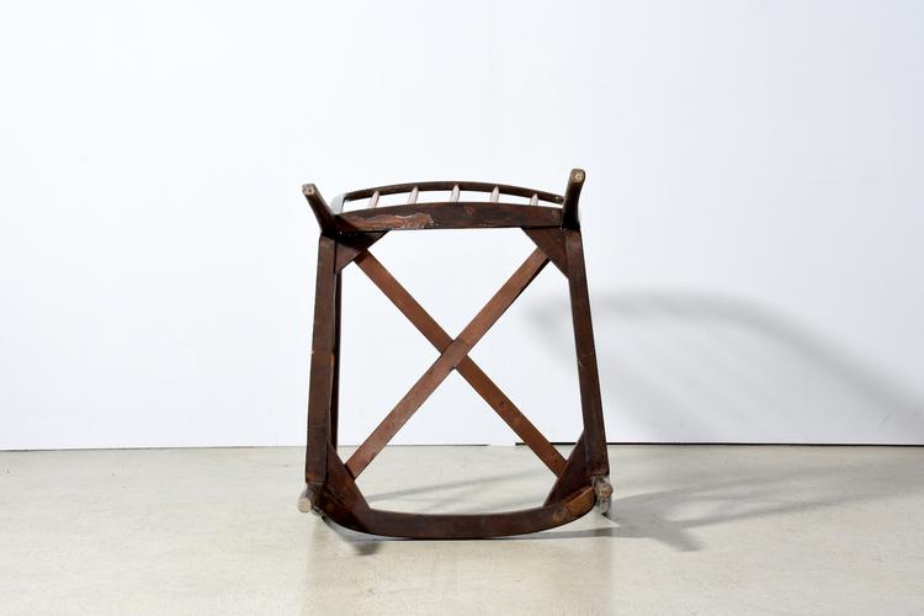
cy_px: 308
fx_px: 1617
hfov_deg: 31.9
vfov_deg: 21.6
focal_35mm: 63
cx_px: 462
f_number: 13
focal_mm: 42
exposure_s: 1
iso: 100
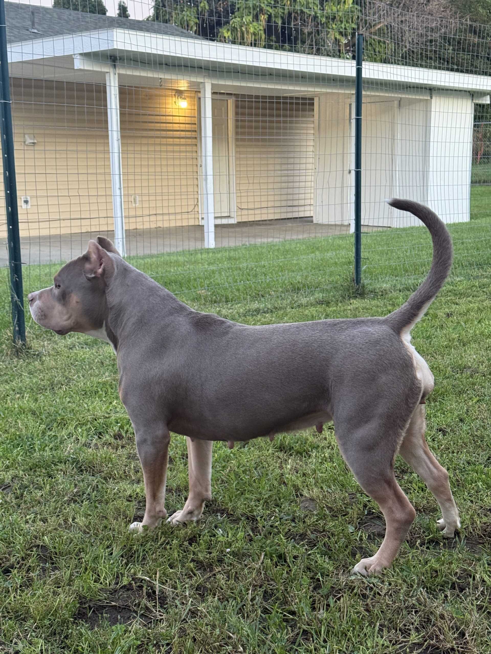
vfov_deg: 39.7
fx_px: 908
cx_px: 246
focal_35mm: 48
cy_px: 327
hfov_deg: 30.3
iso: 200
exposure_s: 1/40
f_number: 1.78
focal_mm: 6.76
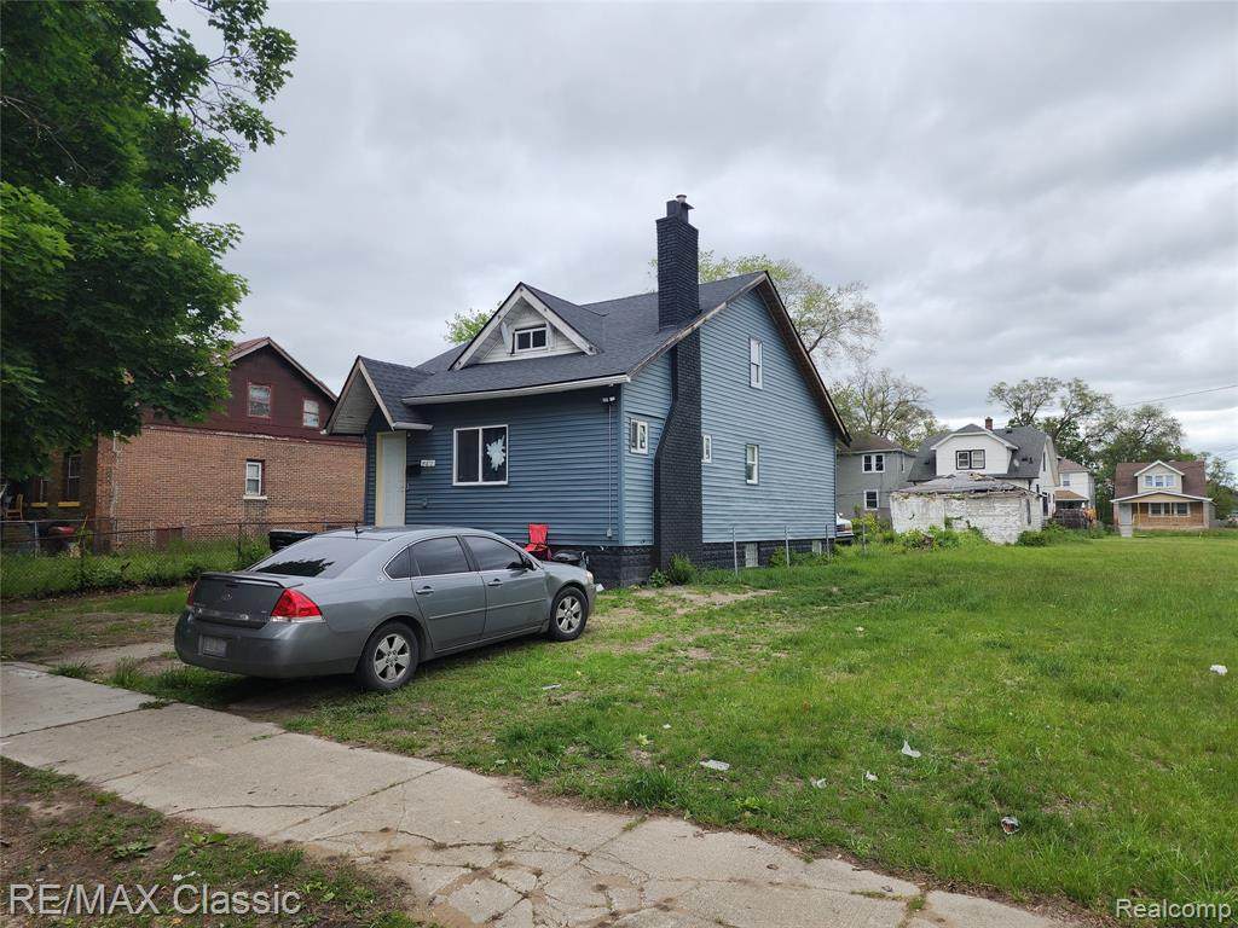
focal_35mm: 23
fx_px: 823
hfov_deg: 73.9
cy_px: 464
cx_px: 619
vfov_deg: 58.9
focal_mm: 6.4
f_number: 1.8
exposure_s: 1/415
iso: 12
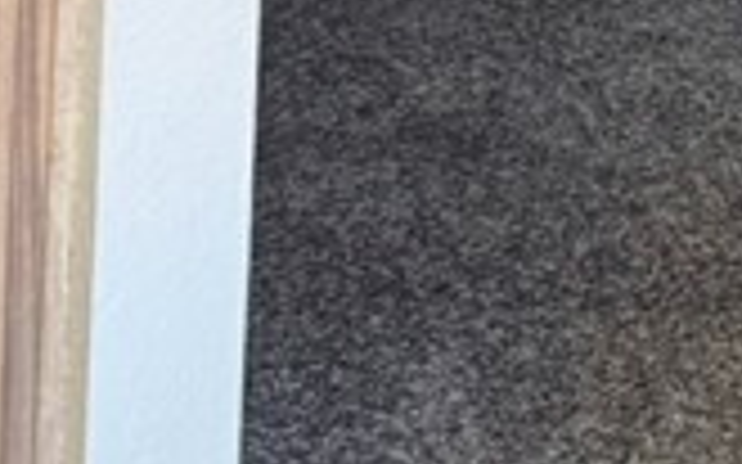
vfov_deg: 6.9
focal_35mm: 158
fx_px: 3194
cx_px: 2073
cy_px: -1185
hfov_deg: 10.4
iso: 125
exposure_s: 1/60
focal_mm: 6.76
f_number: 1.78
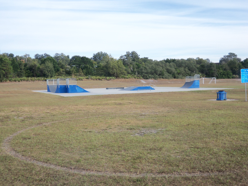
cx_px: 124
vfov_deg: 37.7
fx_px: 272
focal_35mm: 38
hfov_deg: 49.0
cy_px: 93
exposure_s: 1/200
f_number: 4.3
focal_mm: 6.8
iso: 64
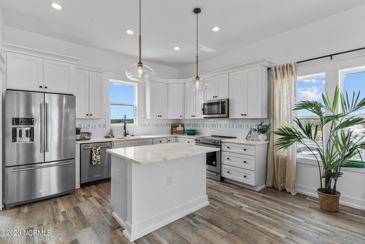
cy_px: 122
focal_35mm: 17
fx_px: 172
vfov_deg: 70.4
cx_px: 182
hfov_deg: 93.3
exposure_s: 1/320
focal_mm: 17
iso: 800
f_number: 6.3
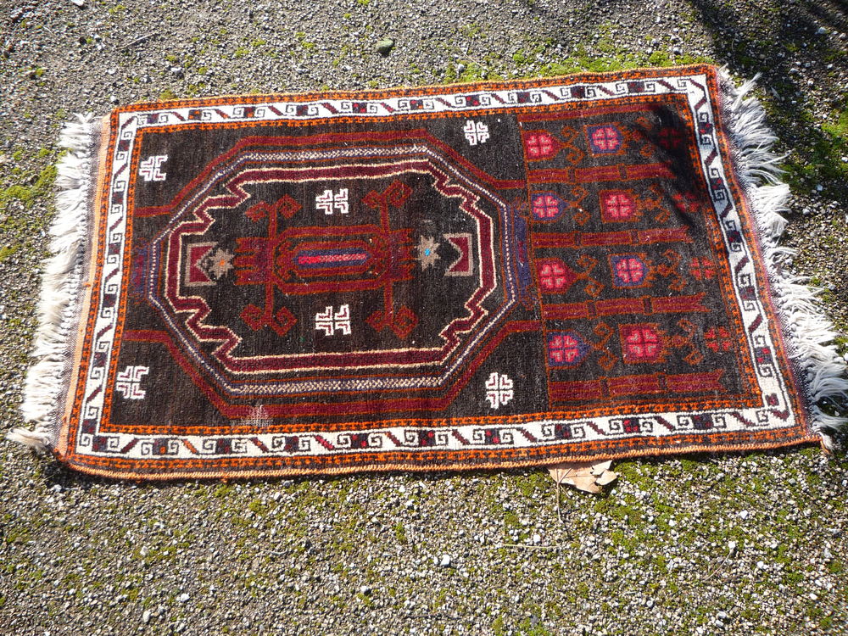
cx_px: 424
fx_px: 735
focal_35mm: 30
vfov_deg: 46.8
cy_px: 318
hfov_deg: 60.0
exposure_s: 1/200
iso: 100
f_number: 4
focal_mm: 5.2
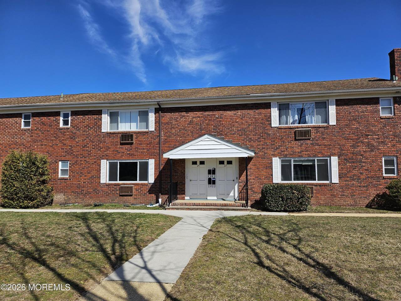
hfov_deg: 71.6
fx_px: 278
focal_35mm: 24
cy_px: 150
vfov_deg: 56.8
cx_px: 200
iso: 50
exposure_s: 1/4886
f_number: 1.8
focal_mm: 5
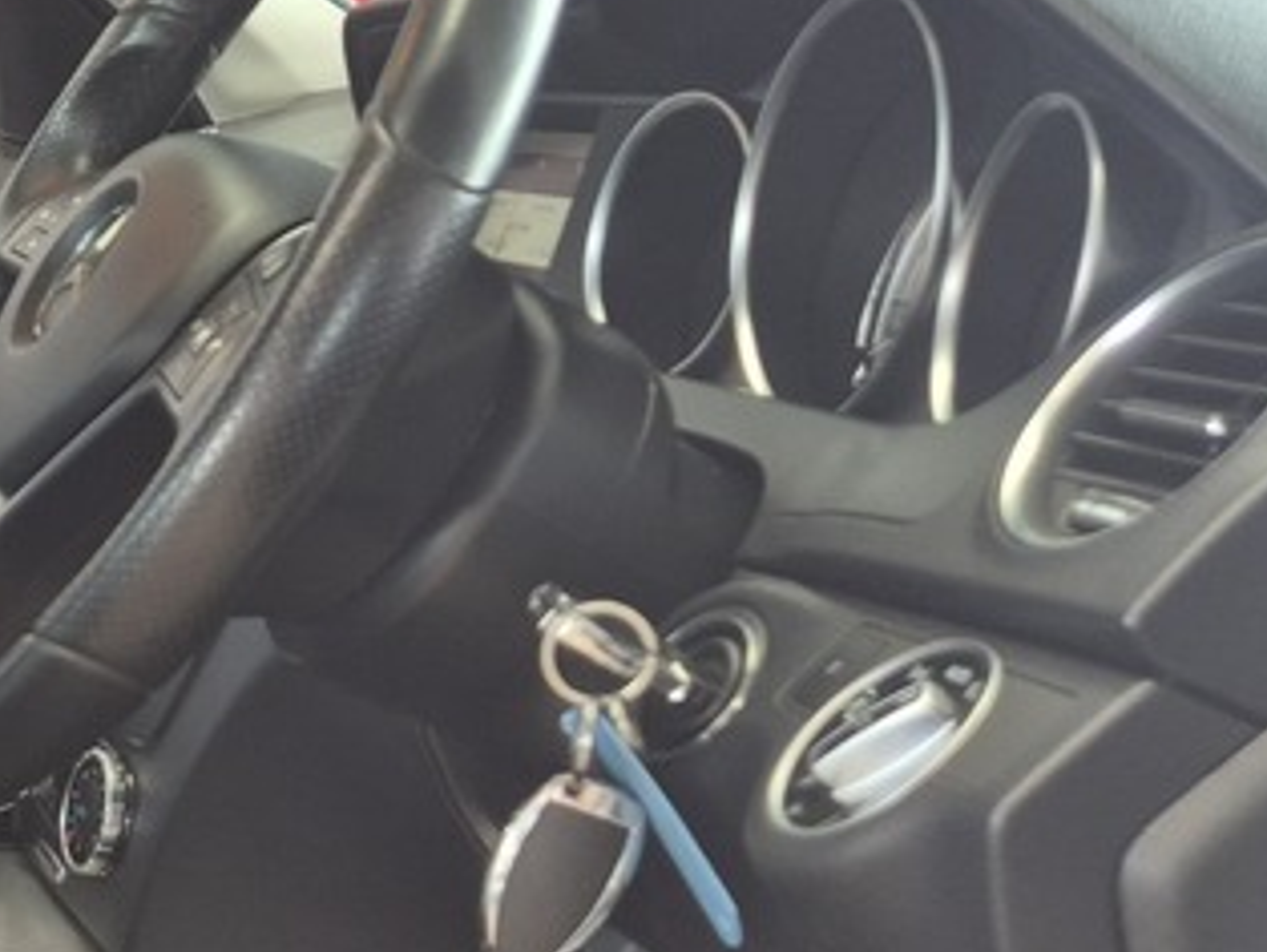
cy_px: 904
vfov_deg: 19.2
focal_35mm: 75
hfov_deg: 22.3
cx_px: -521
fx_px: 2747
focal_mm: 5.4
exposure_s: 1/100
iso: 160
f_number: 1.8
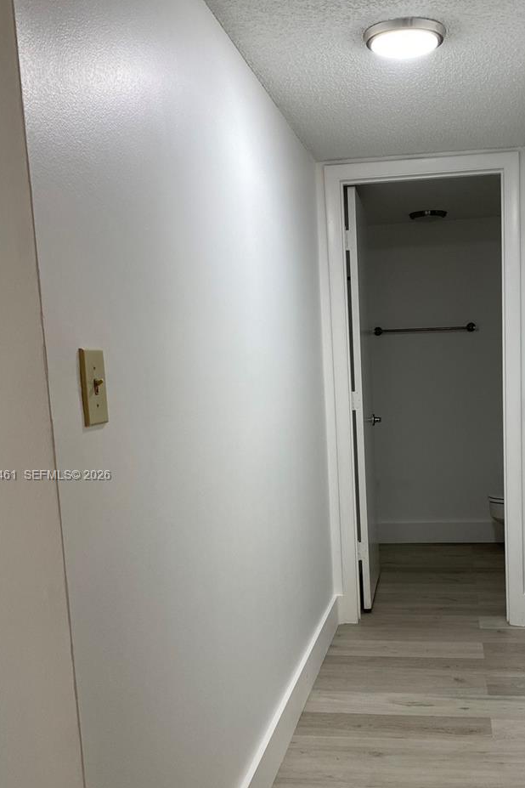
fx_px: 766
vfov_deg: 54.0
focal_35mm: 35
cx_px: 336
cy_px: 476
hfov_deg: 37.6
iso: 125
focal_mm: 4.25
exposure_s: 1/120
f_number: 1.8
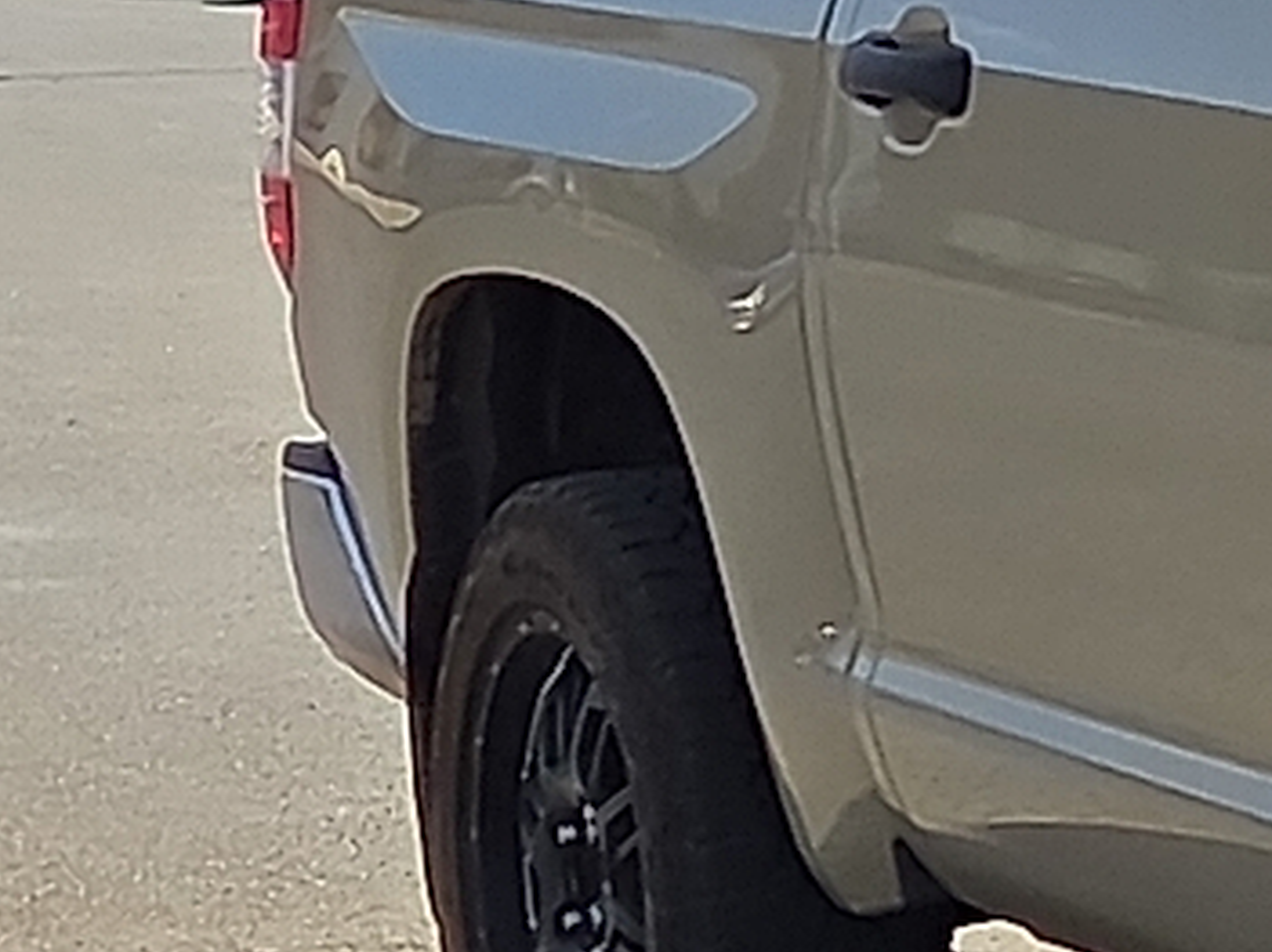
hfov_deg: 8.9
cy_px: 608
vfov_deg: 7.2
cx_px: 2848
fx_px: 7530
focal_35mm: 205
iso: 25
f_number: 1.8
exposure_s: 1/2500
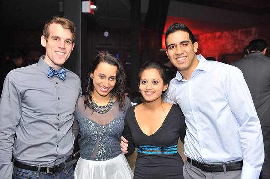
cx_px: 135
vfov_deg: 33.4
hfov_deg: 48.5
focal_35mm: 40
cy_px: 90
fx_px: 300
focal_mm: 40
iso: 1000
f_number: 4
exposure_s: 1/100
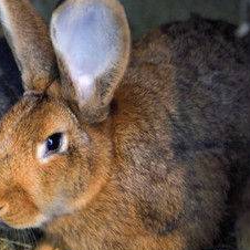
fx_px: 645
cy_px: 136
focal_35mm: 79
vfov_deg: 21.9
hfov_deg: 21.4
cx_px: 20
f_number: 4.5
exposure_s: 1/10
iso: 1600
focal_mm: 50
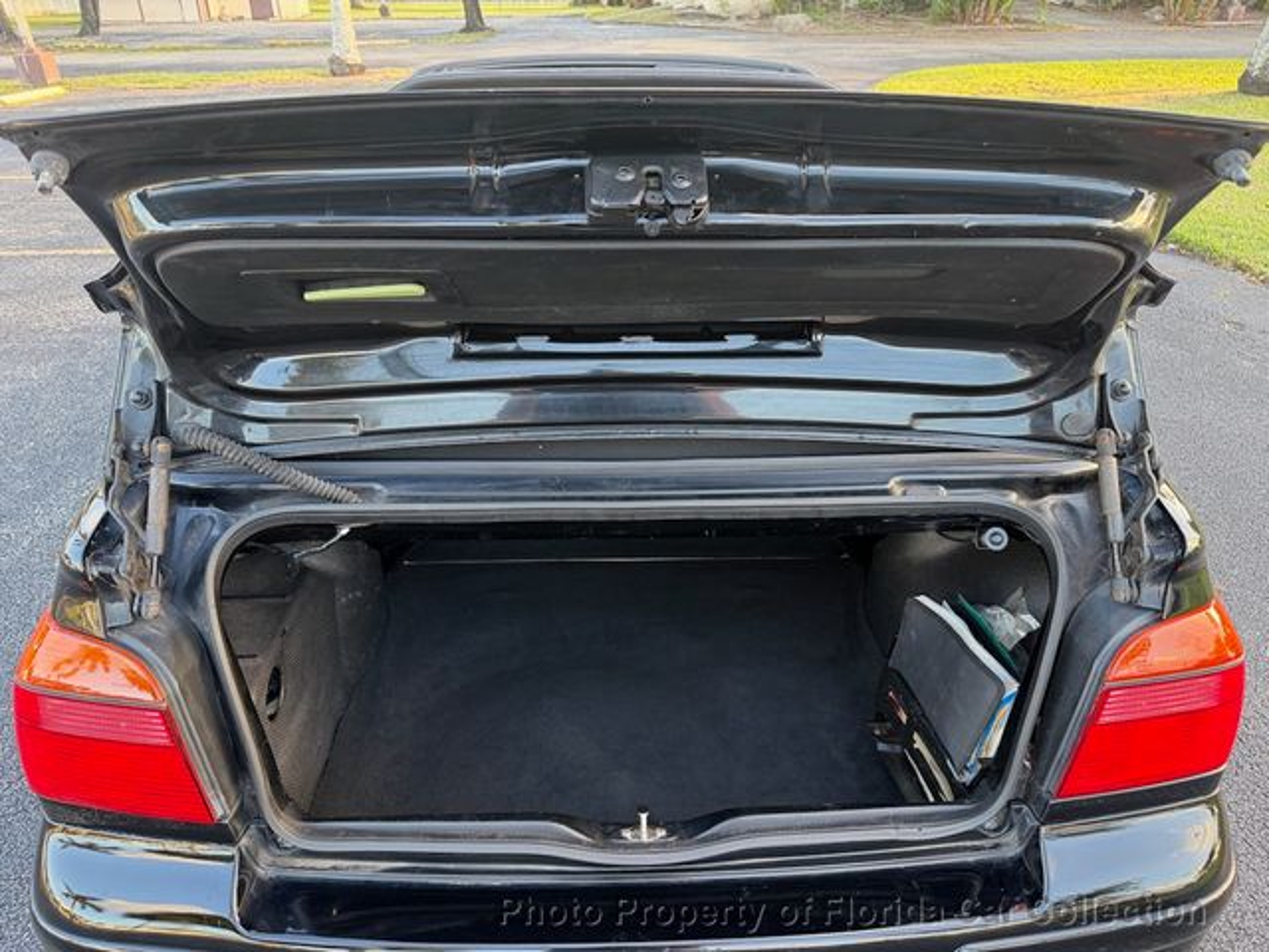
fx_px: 880
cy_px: 476
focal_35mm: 24
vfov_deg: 56.8
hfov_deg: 71.6
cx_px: 634
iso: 200
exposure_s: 1/98
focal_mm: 6.76
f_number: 1.78
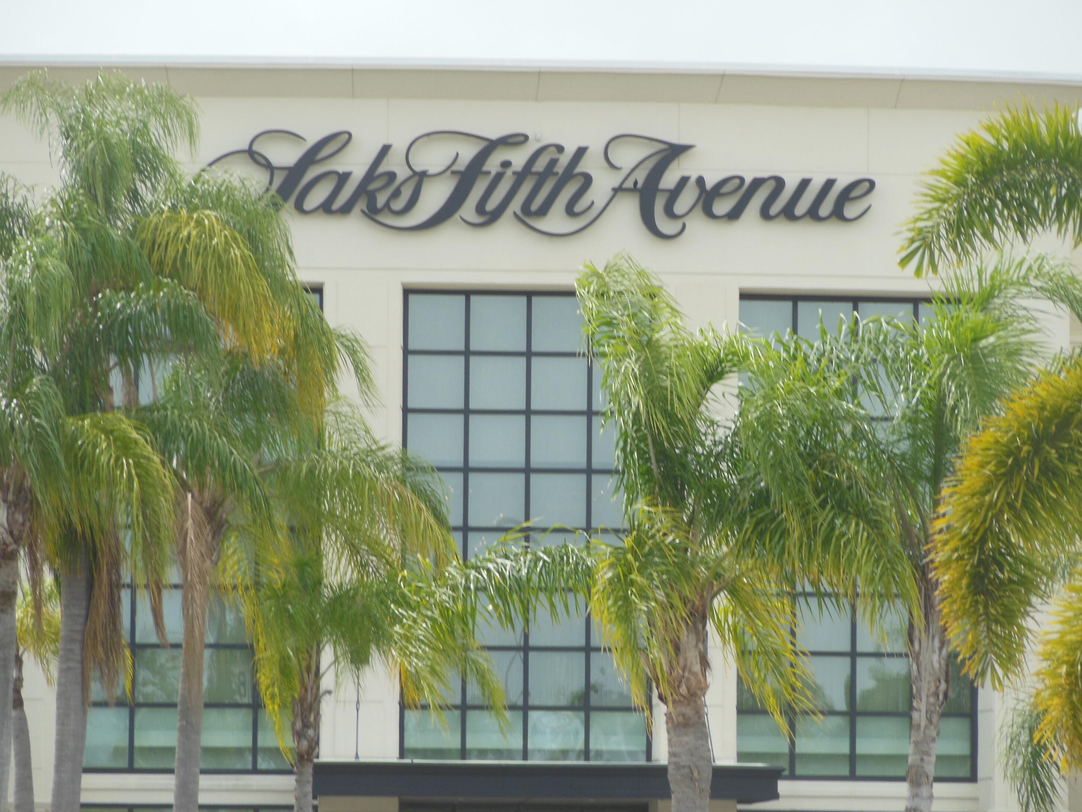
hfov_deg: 8.8
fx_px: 7033
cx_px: 548
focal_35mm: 225
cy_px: 406
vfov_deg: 6.6
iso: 125
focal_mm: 39.1
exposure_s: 1/250
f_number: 5.7
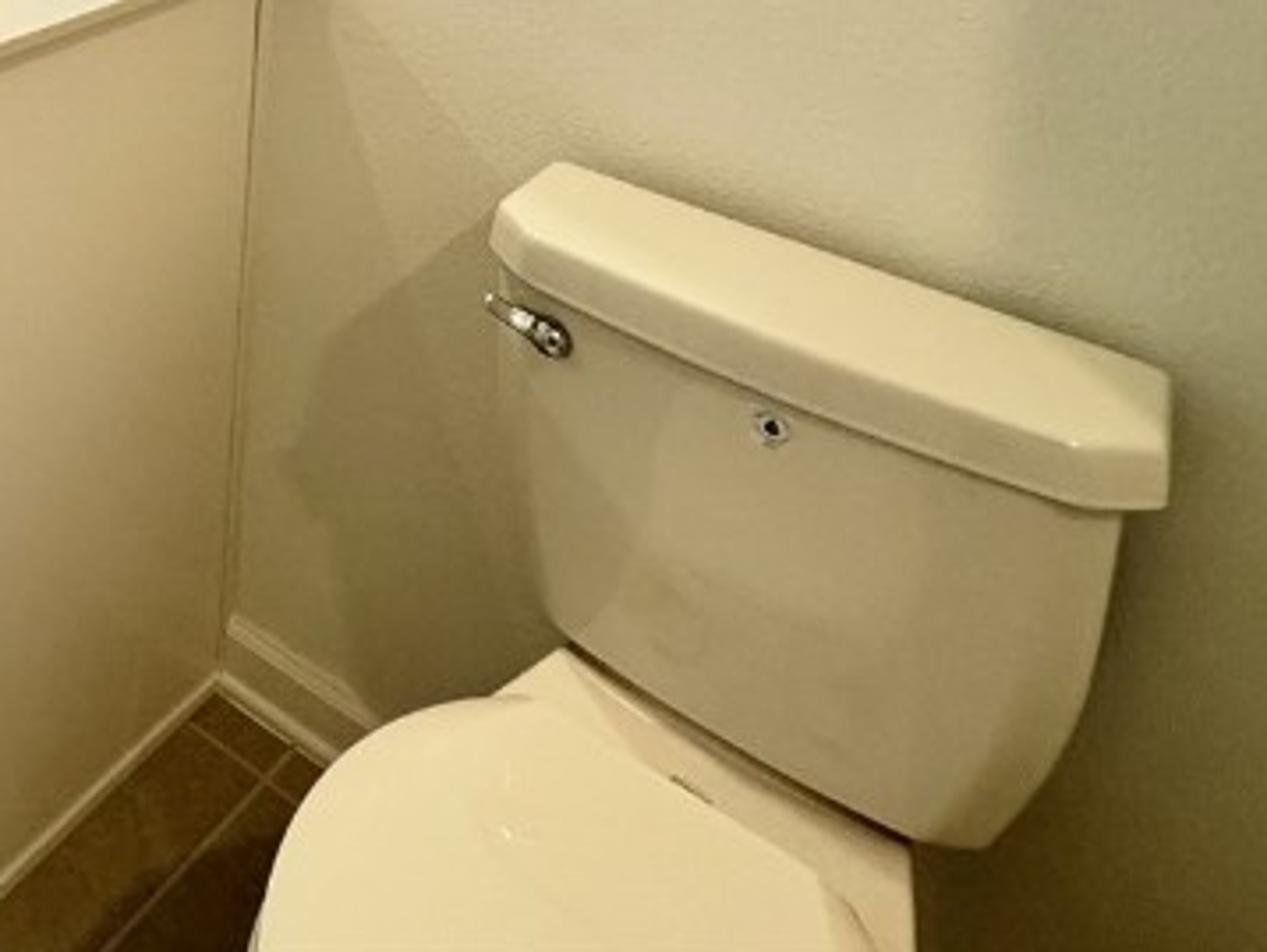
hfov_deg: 37.2
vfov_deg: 27.4
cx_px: -202
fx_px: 1465
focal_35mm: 40
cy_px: -400
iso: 250
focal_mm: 2.22
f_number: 2.2
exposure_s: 1/120
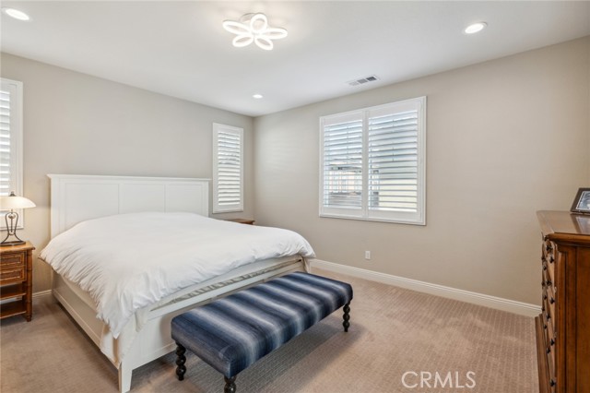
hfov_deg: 96.8
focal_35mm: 16
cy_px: 196
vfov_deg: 73.7
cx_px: 295
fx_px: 262
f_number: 8
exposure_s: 1/10
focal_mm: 16
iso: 100
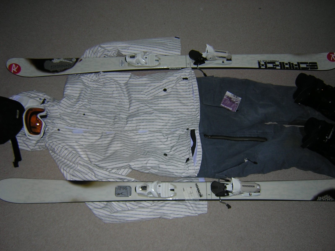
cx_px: 168
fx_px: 348
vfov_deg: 39.7
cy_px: 126
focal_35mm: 36
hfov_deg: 51.4
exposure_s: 1/60.1
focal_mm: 4.7
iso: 100
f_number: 2.6
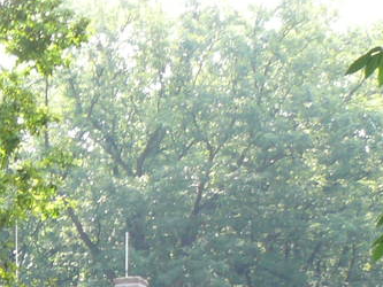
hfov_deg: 10.8
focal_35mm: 168
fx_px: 1859
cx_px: -369
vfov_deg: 8.2
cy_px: 654
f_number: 6.3
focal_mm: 7.4
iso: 100
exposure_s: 1/30
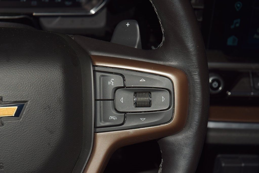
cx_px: 130
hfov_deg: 19.5
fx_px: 755
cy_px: 86
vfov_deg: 13.0
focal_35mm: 105
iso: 100
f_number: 8
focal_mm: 70
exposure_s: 1/125
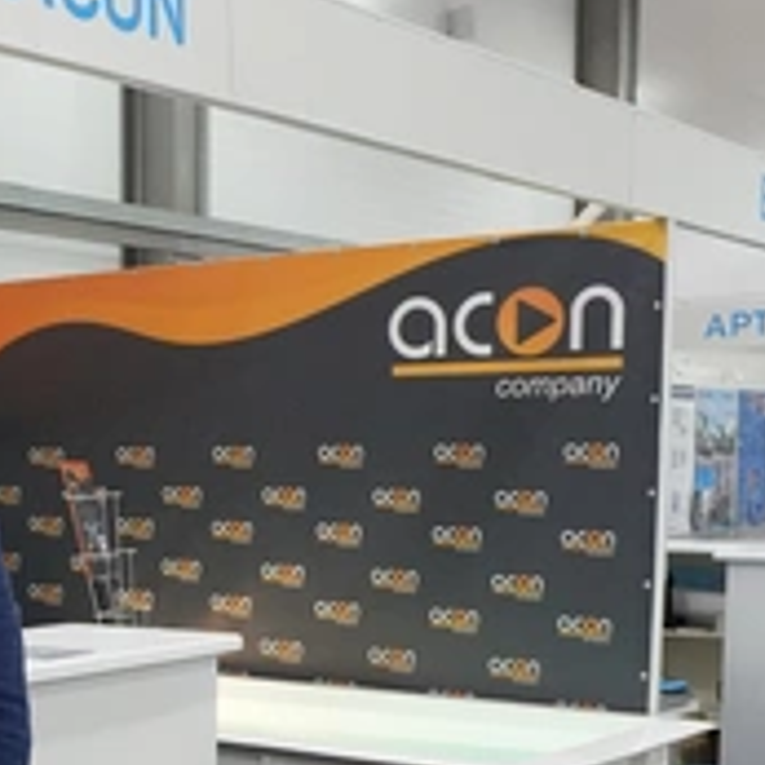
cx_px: -296
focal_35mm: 66
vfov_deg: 25.5
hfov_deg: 22.6
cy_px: 639
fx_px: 1650
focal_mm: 16
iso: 5000
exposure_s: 1/160
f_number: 4
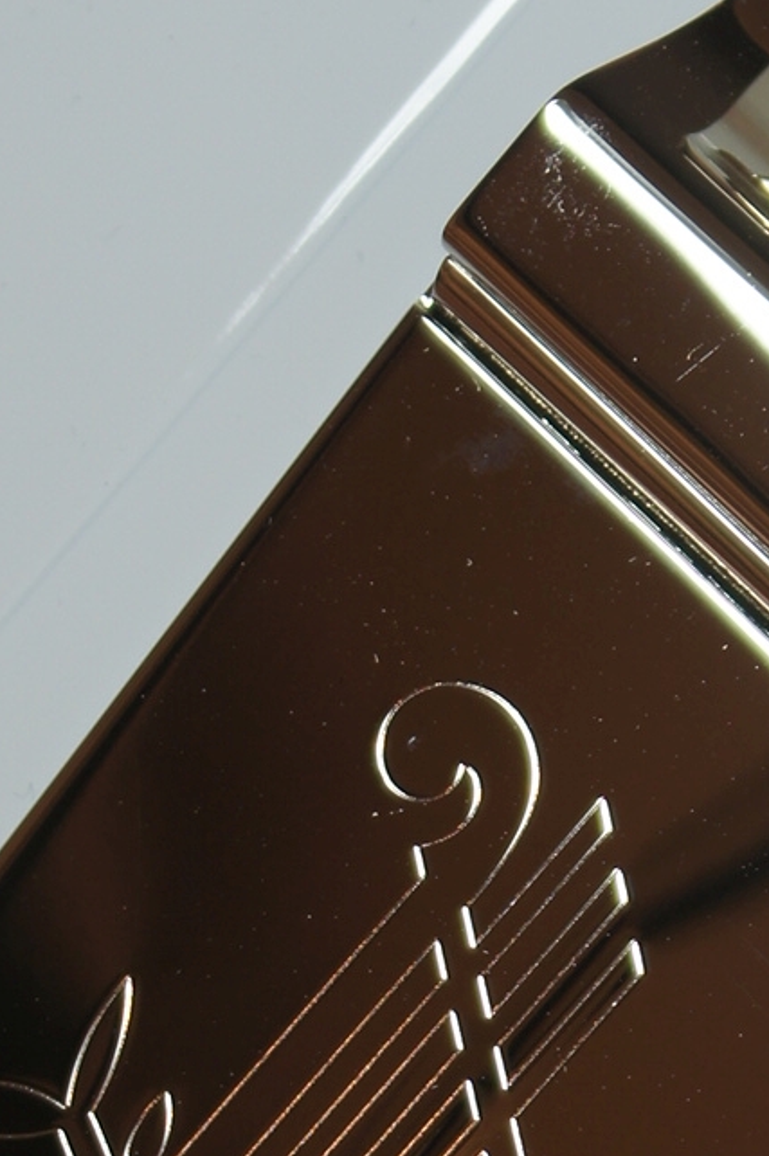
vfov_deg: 5.5
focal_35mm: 374
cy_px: 1109
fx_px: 12002
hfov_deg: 3.7
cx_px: 819
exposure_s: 1/15
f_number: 5
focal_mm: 70
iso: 100
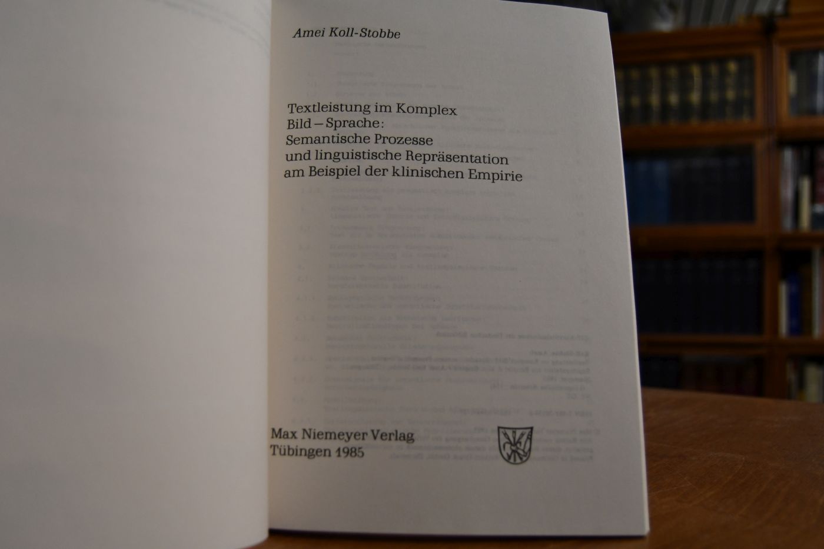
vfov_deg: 40.0
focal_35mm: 33
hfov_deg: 57.2
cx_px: 412
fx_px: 755
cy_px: 274
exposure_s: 1/250
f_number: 3.5
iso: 800
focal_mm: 22
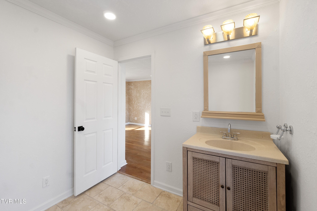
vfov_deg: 77.3
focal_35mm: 15
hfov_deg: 100.4
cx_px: 158
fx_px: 132
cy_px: 106
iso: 400
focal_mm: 10
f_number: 10
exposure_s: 1/30
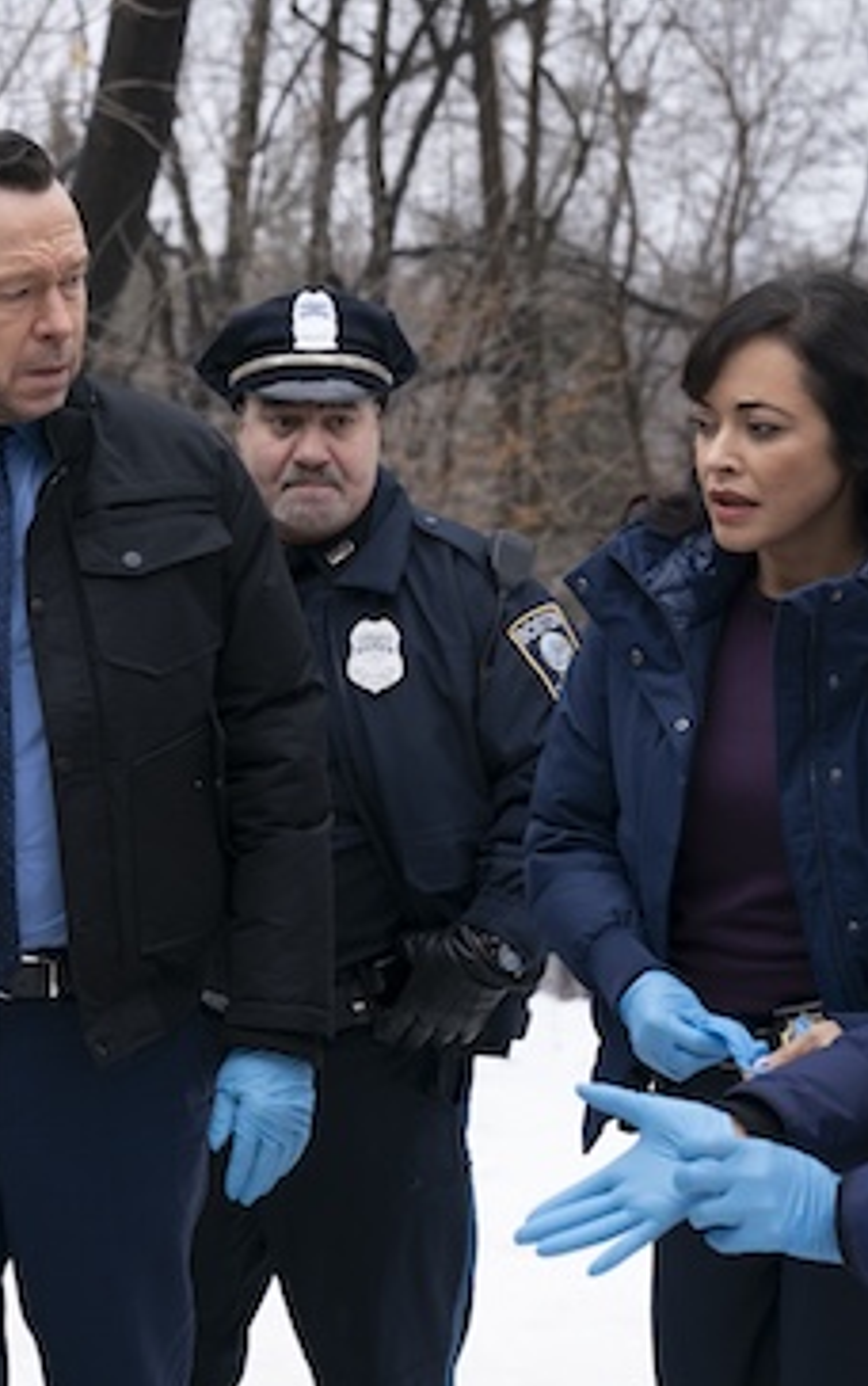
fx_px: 3023
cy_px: 695
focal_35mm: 80
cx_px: 244
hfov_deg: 16.3
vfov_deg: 25.8
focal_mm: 52
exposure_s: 1/160
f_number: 4.5
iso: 200
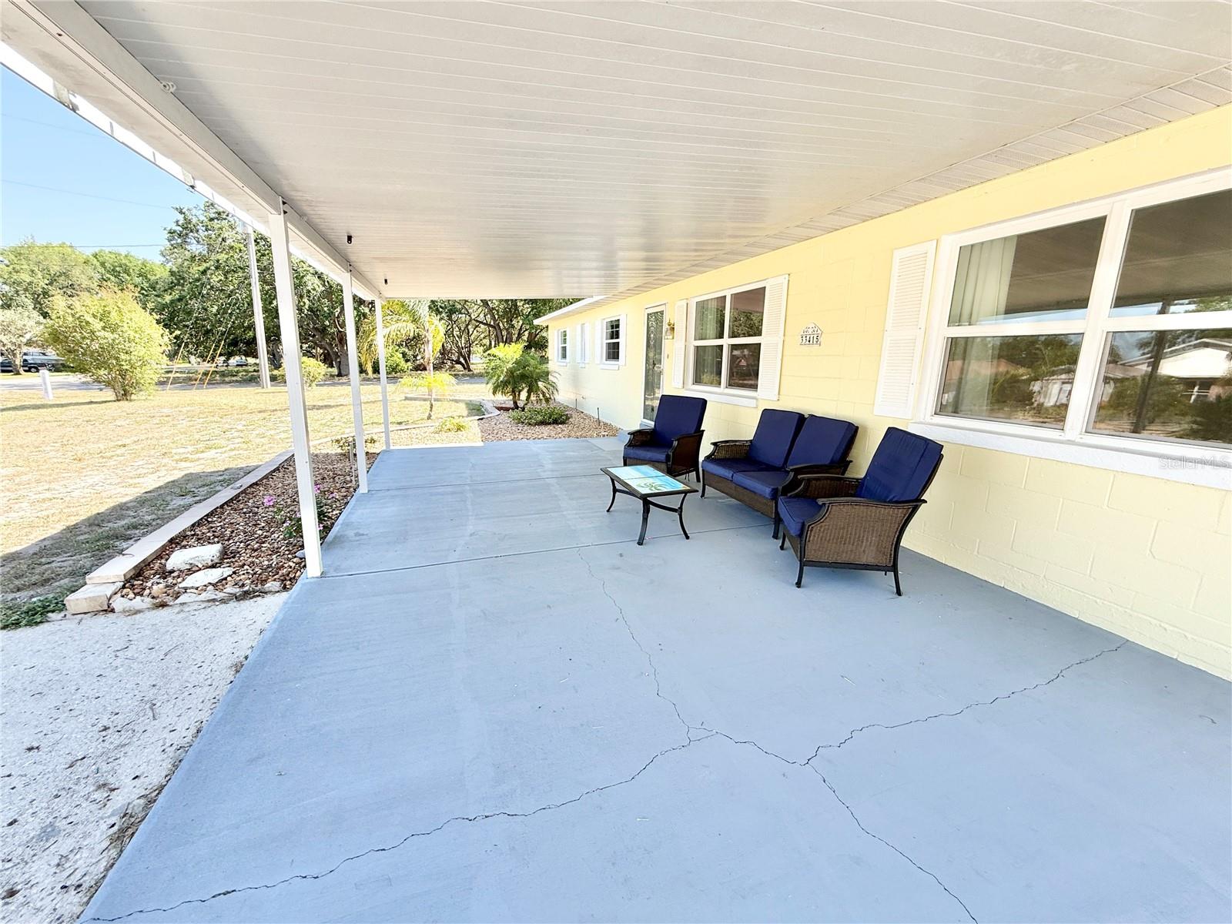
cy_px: 462
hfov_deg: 102.1
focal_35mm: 14
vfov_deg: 85.7
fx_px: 498
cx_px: 616
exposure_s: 1/376
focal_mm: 2.22
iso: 50
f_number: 2.2
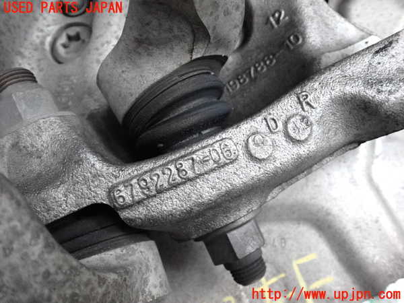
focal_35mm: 30
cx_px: 202
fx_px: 350
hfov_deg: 60.0
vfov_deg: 46.8
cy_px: 152
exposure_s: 1/125
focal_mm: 5.4
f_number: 2.3
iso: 2000
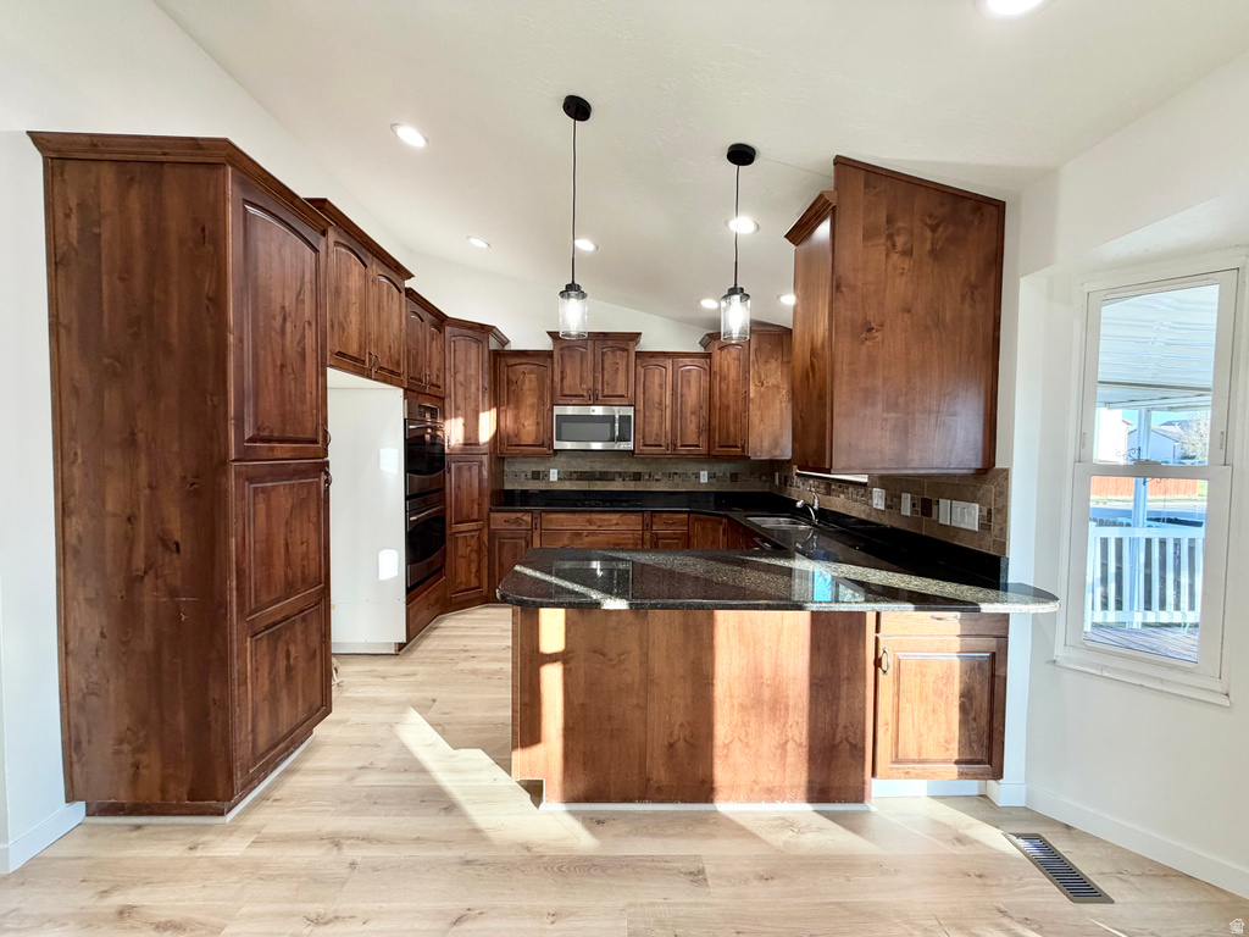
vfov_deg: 85.7
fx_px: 505
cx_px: 624
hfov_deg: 102.1
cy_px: 468
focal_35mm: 14
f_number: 2.2
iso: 160
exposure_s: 1/120
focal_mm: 2.22
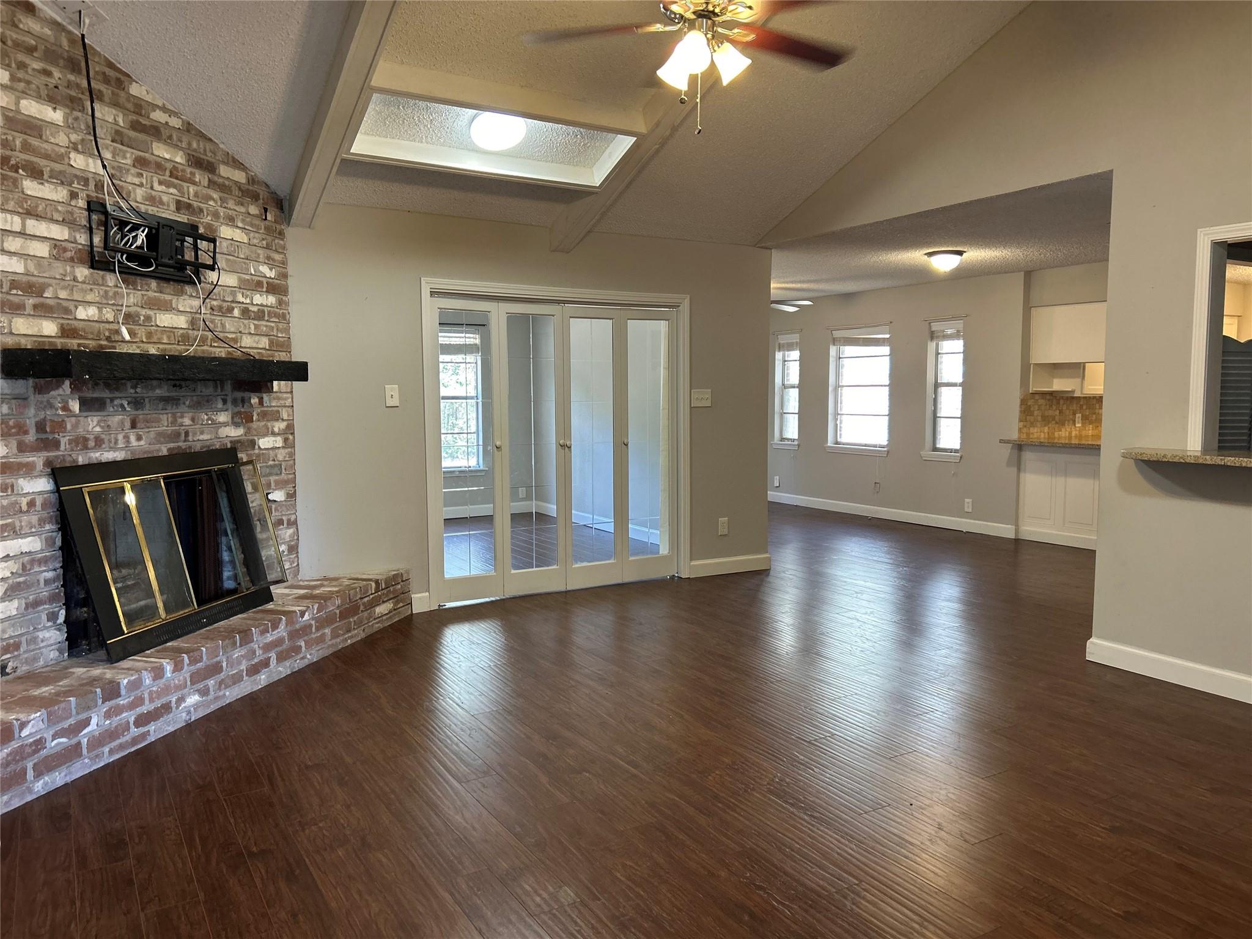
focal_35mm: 26
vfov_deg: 53.1
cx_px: 626
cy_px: 470
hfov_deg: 67.3
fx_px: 940
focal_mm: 5.7
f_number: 1.5
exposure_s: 1/60
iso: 125
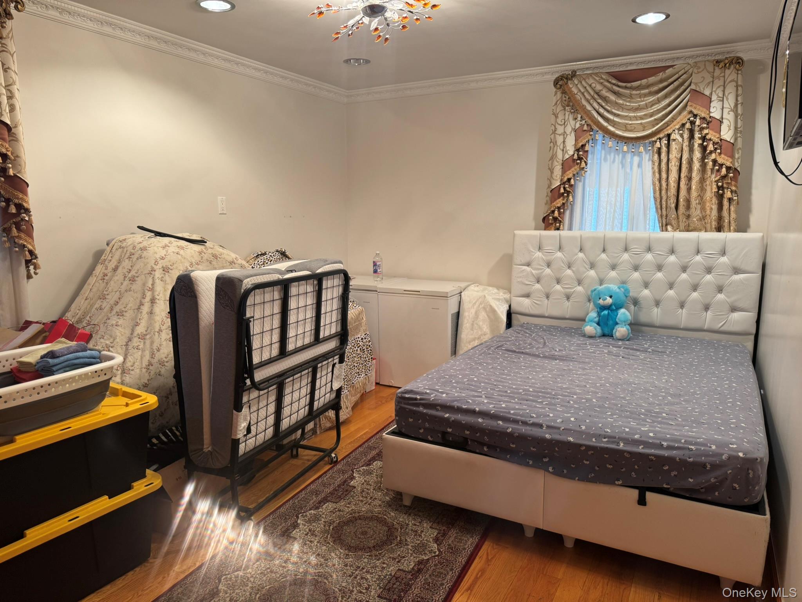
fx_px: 556
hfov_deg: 71.6
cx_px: 401
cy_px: 301
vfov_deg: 56.8
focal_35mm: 24
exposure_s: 1/60
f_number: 1.78
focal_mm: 6.76
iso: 125
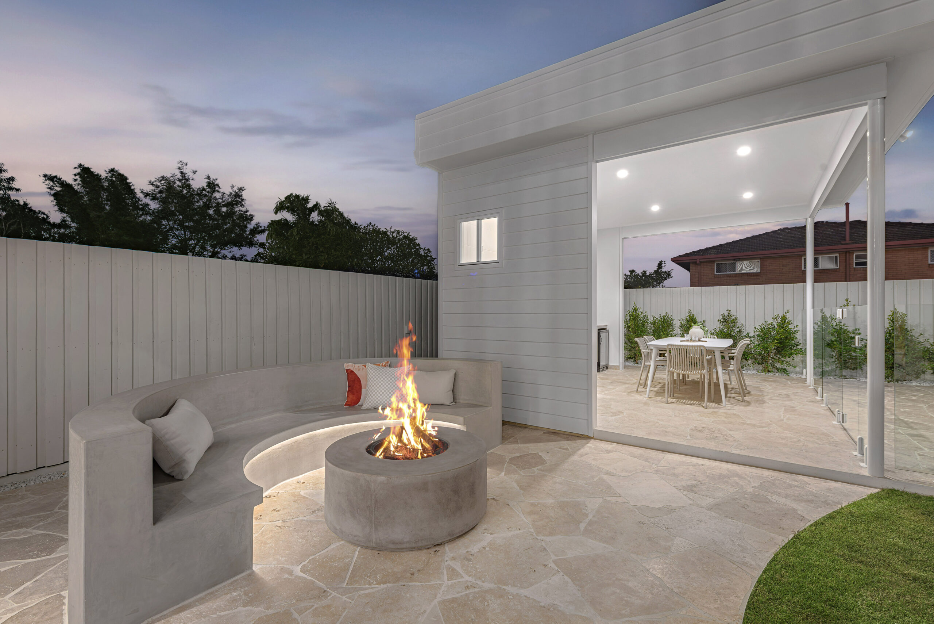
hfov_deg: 96.7
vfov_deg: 73.8
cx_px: 467
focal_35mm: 16
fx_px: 415
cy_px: 312
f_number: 8
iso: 250
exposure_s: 1/2
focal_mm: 16
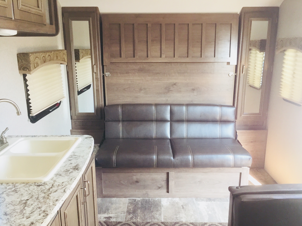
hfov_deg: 58.3
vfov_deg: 45.4
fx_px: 270
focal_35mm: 31
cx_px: 155
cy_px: 119
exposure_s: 1/30
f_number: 2.2
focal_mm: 4.15
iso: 40
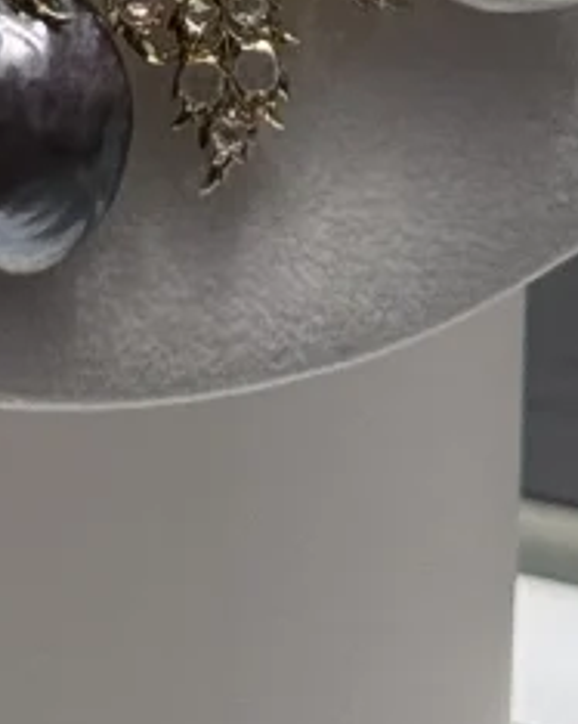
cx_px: 0
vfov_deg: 6.2
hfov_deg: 5.4
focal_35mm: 288
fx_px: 6162
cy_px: -1433
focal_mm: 6.76
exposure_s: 1/78
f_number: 1.78
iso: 80
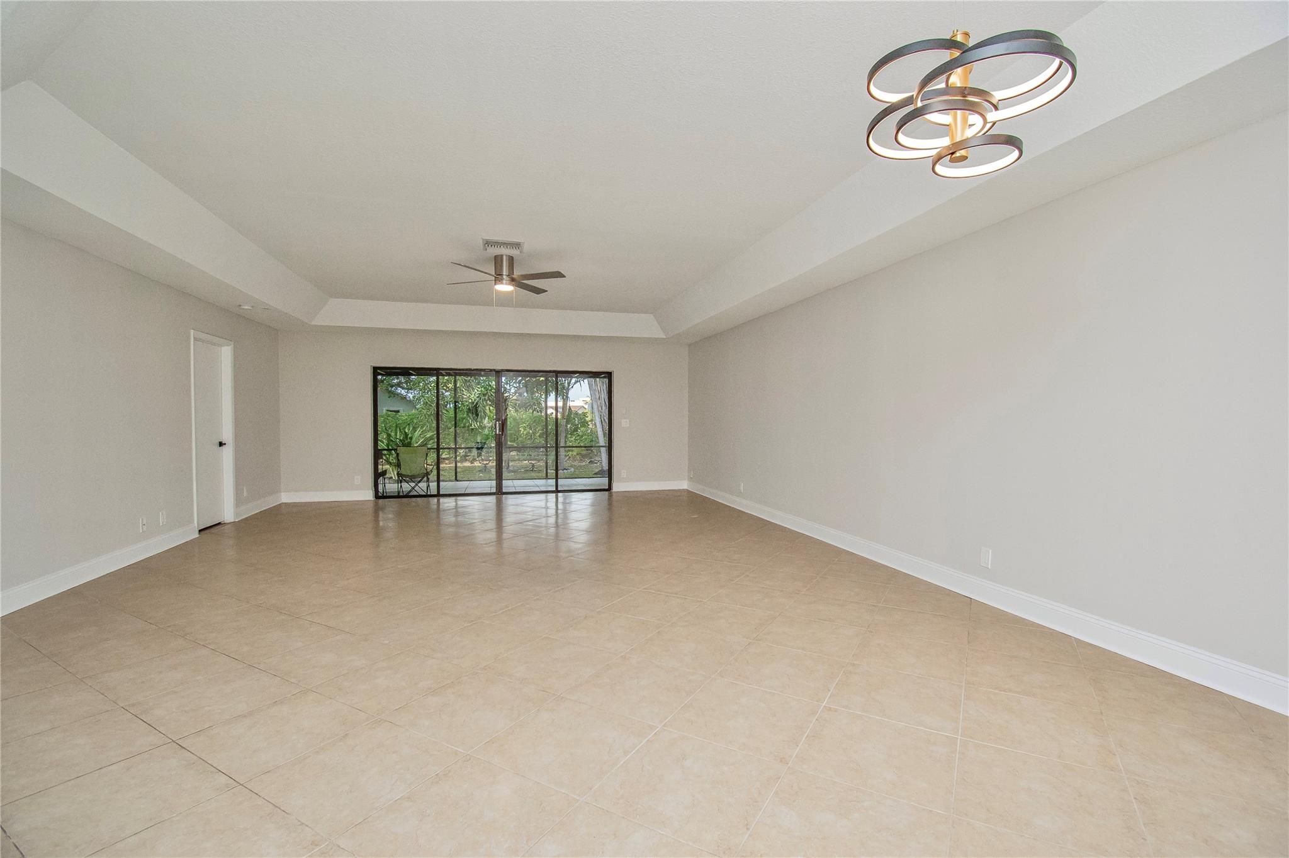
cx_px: 644
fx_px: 537
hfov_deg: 100.4
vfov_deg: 77.3
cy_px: 429
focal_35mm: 15
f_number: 6.3
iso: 800
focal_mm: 10
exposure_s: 1/200
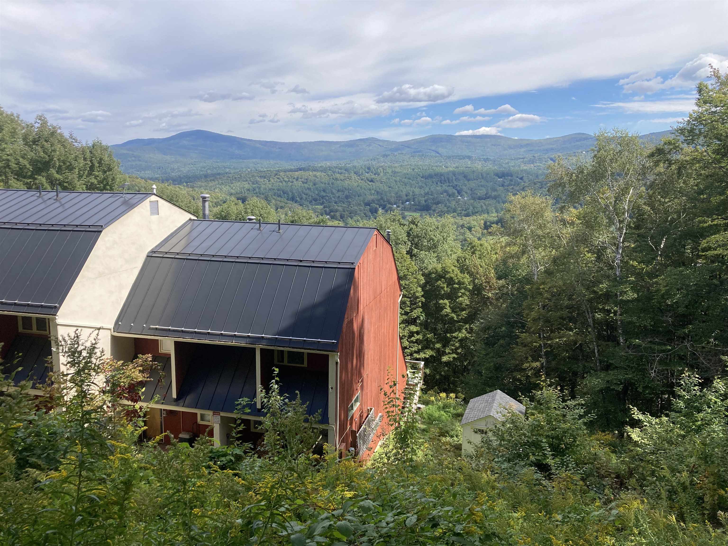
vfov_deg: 49.7
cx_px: 364
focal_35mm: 28
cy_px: 273
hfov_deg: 63.4
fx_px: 589
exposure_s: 1/1567
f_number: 1.8
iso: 20
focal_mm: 3.99
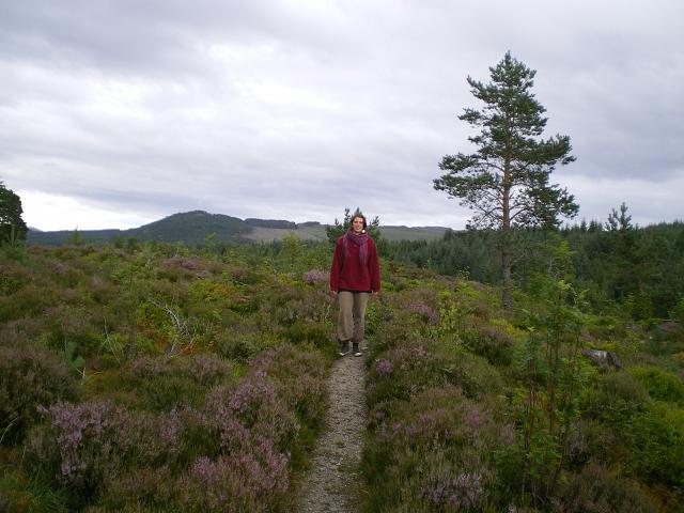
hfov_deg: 49.0
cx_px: 342
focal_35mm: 38
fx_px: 751
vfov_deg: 37.7
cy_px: 256
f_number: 3.1
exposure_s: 1/50
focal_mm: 6.3
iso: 64
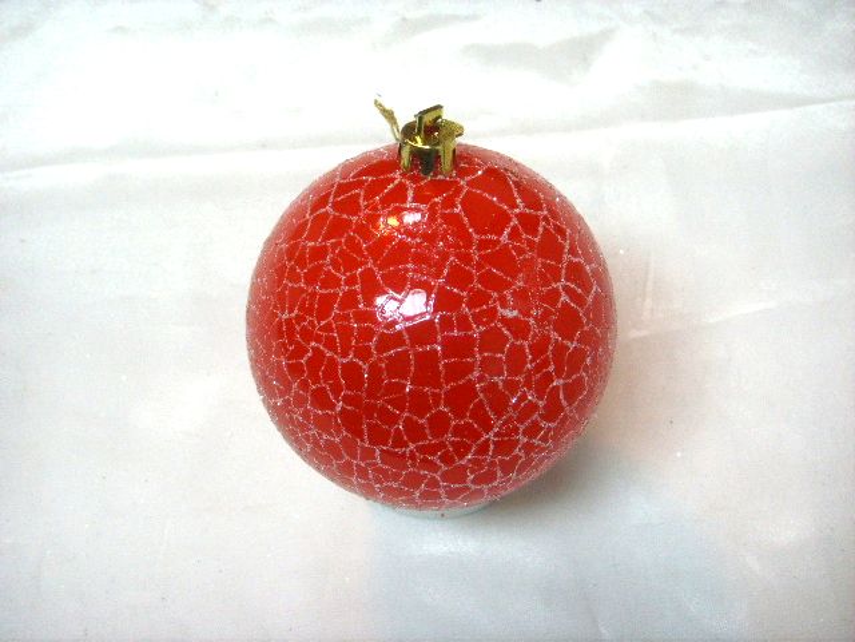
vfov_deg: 29.1
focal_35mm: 50
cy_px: 321
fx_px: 1235
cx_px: 428
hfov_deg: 38.2
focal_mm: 8.8
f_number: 3.8
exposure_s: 1/45
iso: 145
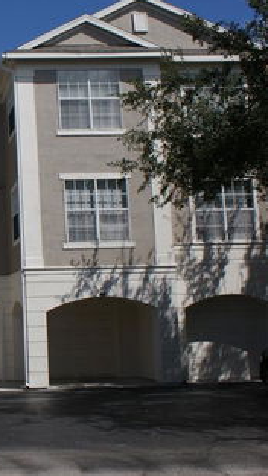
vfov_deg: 39.2
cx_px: -96
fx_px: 670
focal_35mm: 53
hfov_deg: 20.4
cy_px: 234
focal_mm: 22
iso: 100
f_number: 16
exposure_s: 1/160
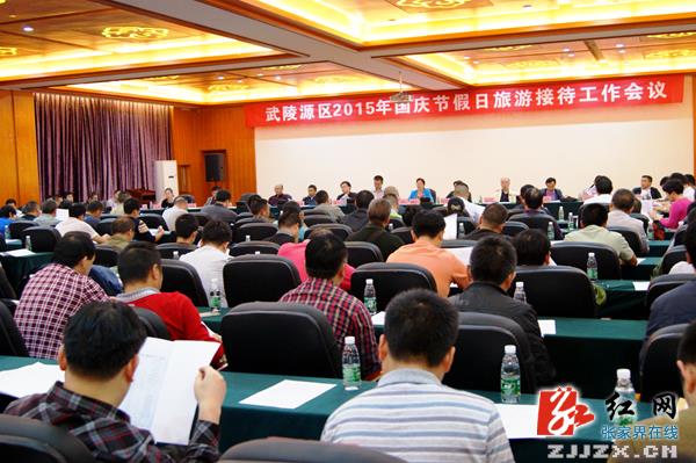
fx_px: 811
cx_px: 348
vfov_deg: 31.8
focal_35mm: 42
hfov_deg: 46.4
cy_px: 232
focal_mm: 28
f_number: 4.5
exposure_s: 1/8
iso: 400
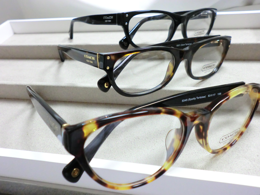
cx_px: 130
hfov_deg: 56.8
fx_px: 240
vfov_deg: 44.2
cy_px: 98
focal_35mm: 32
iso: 500
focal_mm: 5.8
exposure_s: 1/60
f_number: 3.5
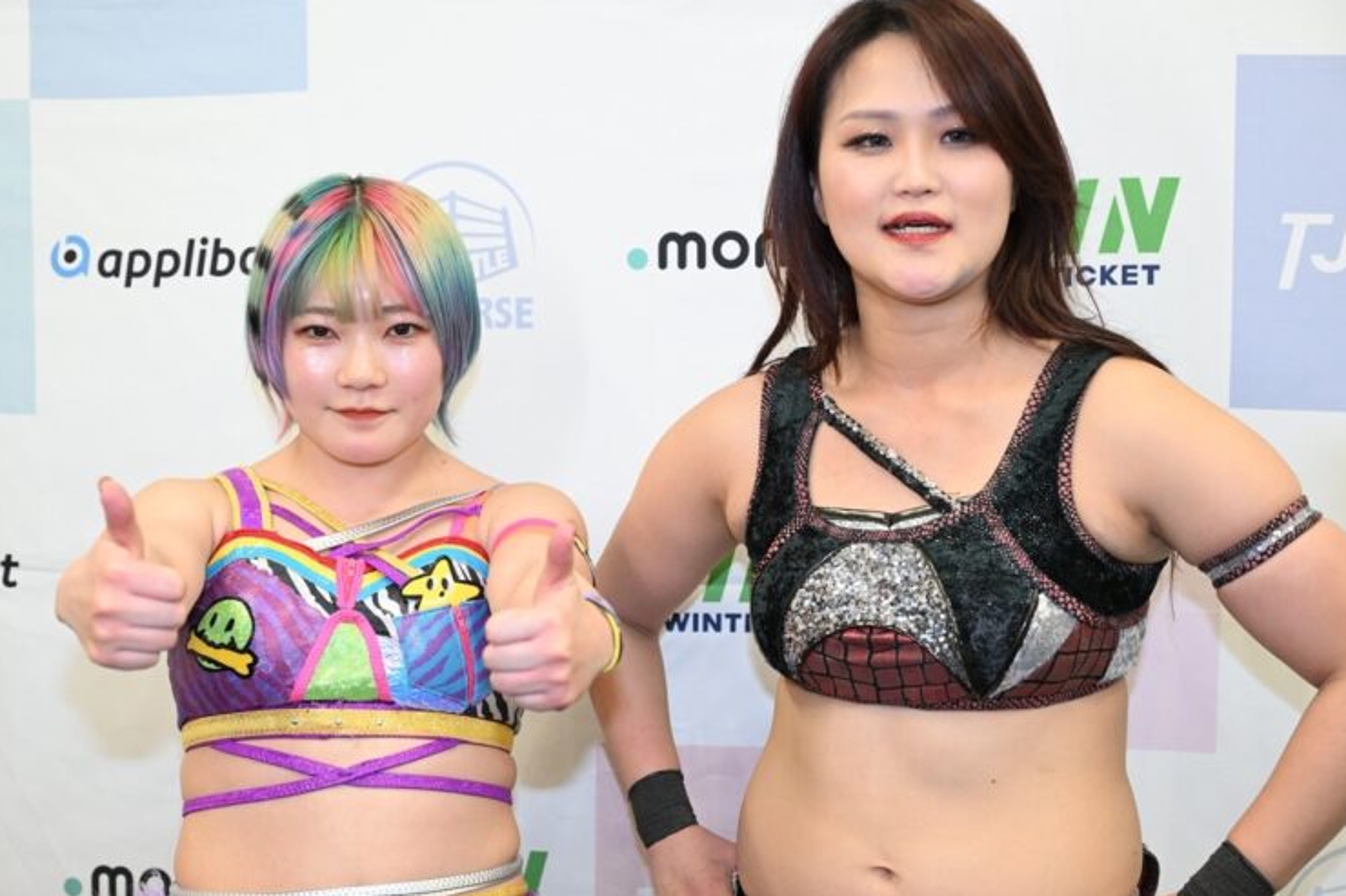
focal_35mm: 55
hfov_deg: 36.3
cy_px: 462
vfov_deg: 24.6
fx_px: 2056
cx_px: 662
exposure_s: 1/160
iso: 2500
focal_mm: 53
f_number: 5
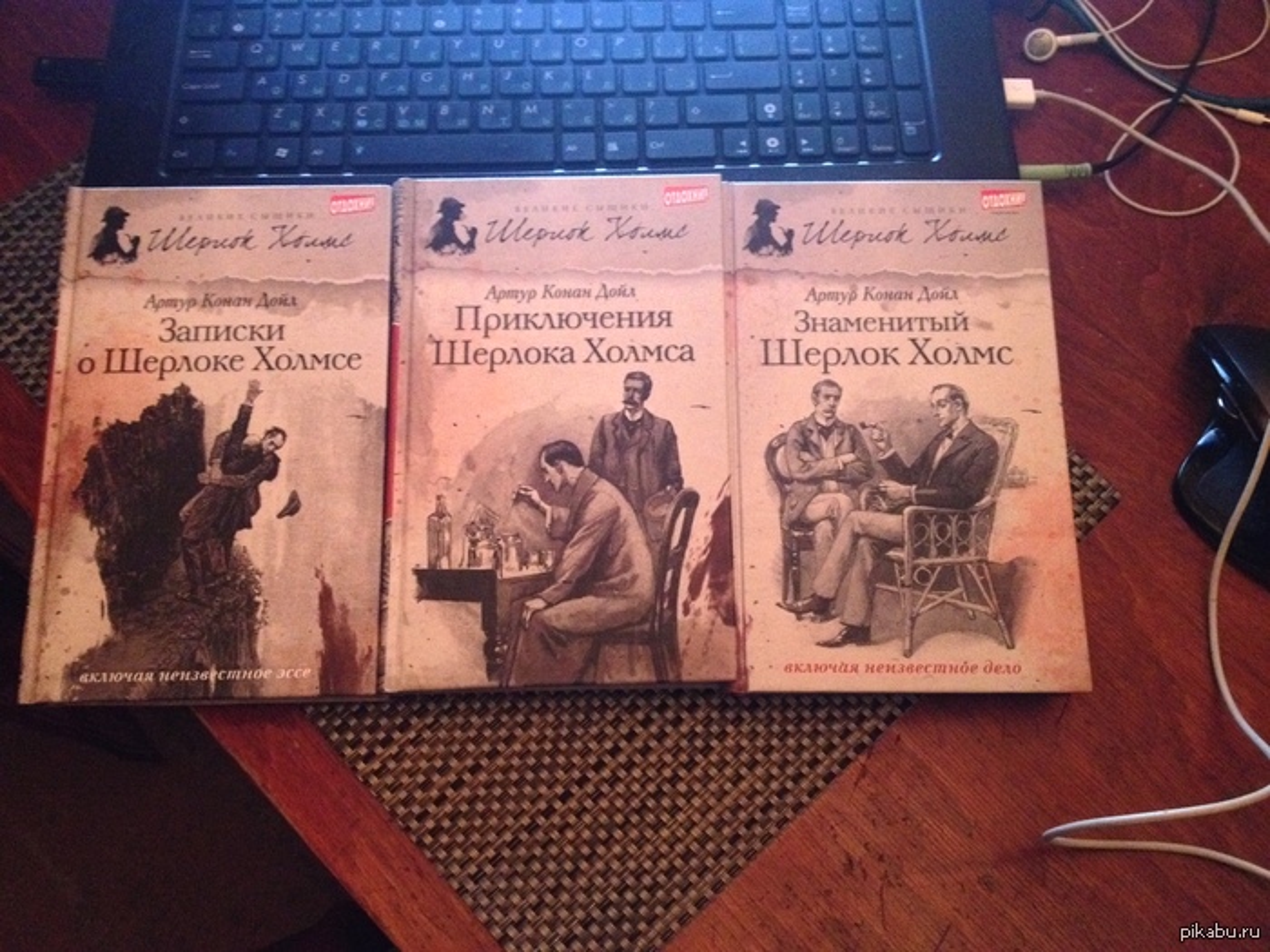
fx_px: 1284
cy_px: 476
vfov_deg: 40.7
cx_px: 635
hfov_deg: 52.6
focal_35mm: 35
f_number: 2.4
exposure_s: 1/15
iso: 800
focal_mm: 4.28
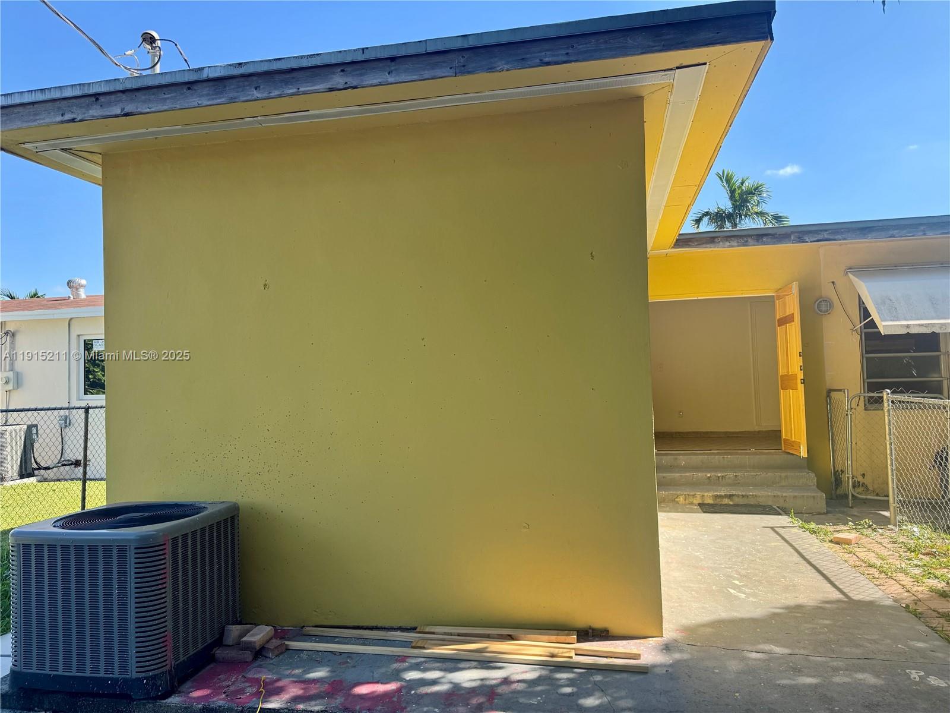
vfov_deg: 56.8
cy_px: 356
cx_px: 475
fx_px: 659
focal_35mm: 24
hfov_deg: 71.6
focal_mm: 6.76
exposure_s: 1/1112
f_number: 1.78
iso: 80
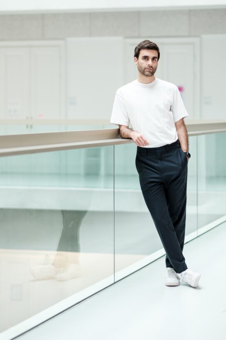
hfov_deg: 12.9
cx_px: 122
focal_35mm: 106
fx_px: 999
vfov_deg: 19.3
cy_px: 140
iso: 200
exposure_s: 1/125
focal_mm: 56
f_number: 1.4
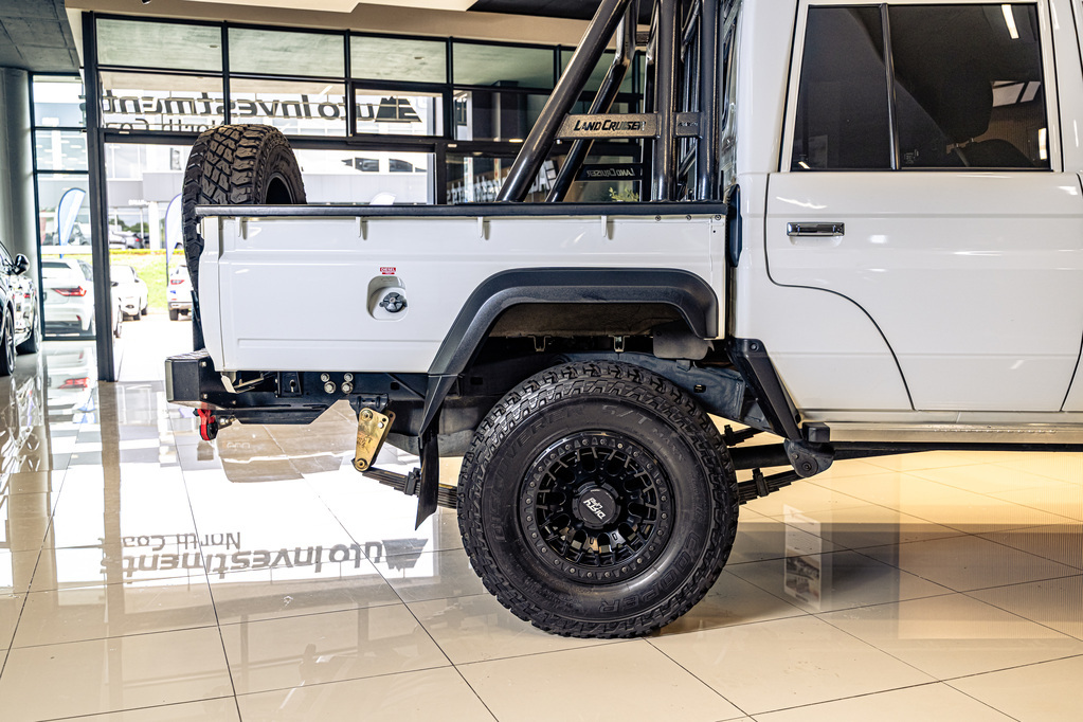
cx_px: 542
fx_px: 1083
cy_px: 361
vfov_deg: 36.9
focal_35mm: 36
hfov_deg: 53.1
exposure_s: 1/125
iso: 640
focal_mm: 36
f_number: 4
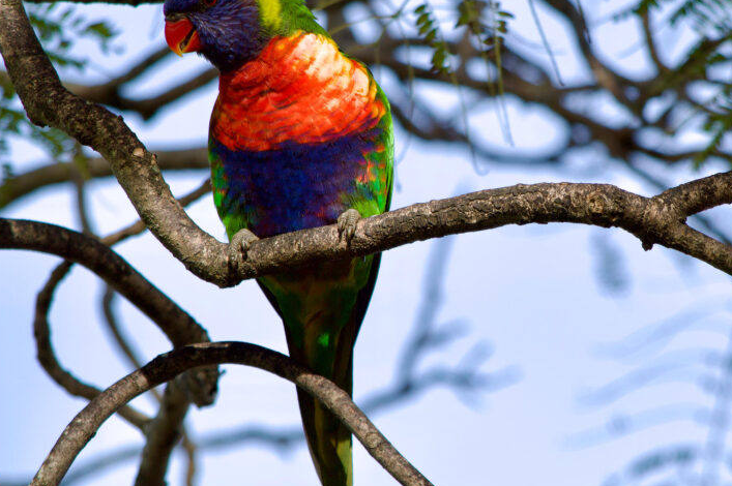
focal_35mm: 424
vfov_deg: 3.2
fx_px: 8608
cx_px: 440
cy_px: 223
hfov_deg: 4.9
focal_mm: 195
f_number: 6.3
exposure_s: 1/500
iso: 100
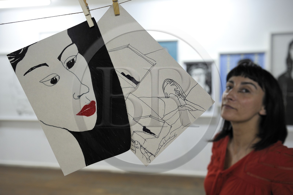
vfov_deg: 37.8
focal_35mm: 35
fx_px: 285
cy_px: 98
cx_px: 146
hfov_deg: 54.5
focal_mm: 35
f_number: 3.2
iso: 800
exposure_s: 1/50
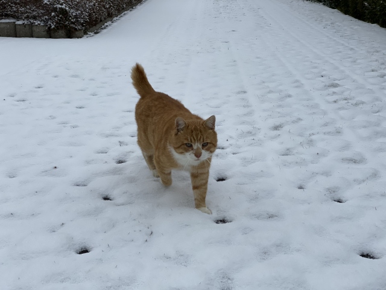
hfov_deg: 36.8
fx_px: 580
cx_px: 193
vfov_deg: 28.0
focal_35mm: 52
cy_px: 145
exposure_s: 1/631
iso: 20
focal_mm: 6
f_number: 2
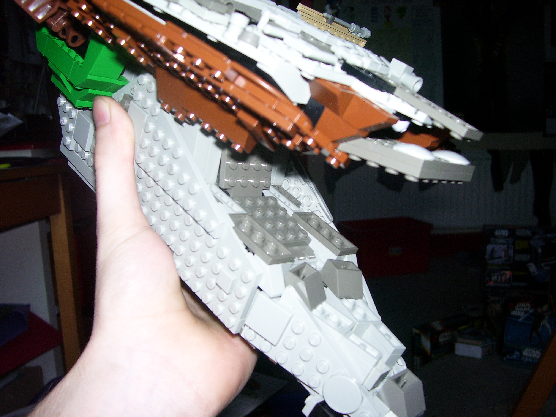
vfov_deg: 41.8
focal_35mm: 34
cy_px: 208
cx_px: 278
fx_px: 546
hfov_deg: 54.0
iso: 125
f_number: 2.7
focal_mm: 5.6
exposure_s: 1/60
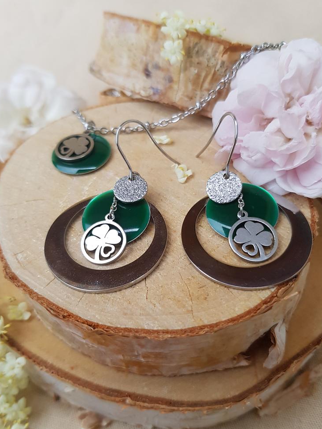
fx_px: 397
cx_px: 152
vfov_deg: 56.7
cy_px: 241
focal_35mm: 32
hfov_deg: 44.1
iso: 160
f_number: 1.7
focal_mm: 4.2
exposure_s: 1/60
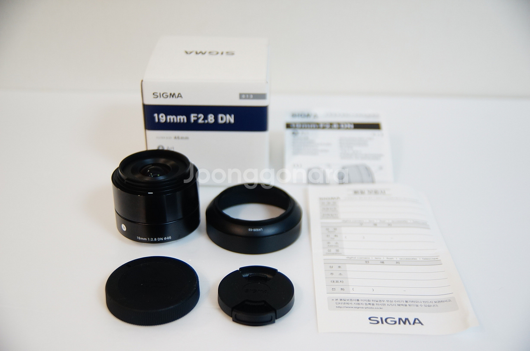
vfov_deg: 29.8
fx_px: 661
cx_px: 265
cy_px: 176
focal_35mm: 45
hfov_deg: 43.7
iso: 400
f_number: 2.8
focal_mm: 30
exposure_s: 1/60
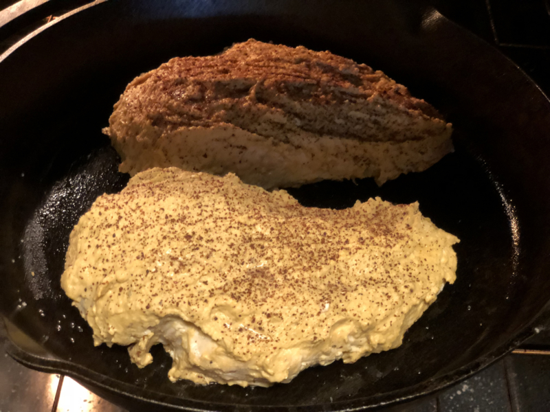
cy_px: 206
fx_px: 826
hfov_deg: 36.8
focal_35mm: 52
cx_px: 275
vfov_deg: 28.0
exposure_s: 1/17
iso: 160
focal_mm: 6
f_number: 2.4
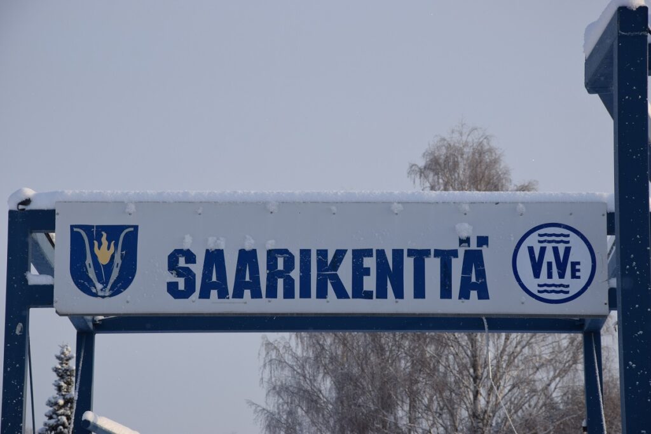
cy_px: 217
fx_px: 2848
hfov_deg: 13.0
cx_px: 326
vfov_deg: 8.7
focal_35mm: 158
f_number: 9
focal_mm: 105
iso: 200
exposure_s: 1/320
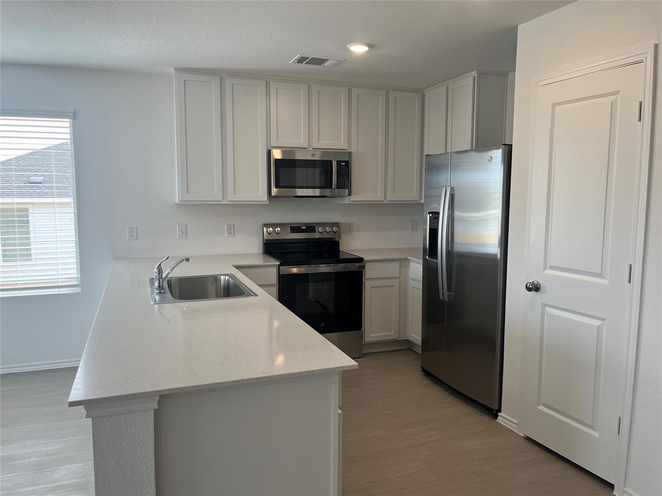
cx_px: 331
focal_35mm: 26
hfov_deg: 67.3
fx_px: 497
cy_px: 248
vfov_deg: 53.1
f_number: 1.6
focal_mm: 5.1
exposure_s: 1/130
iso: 50
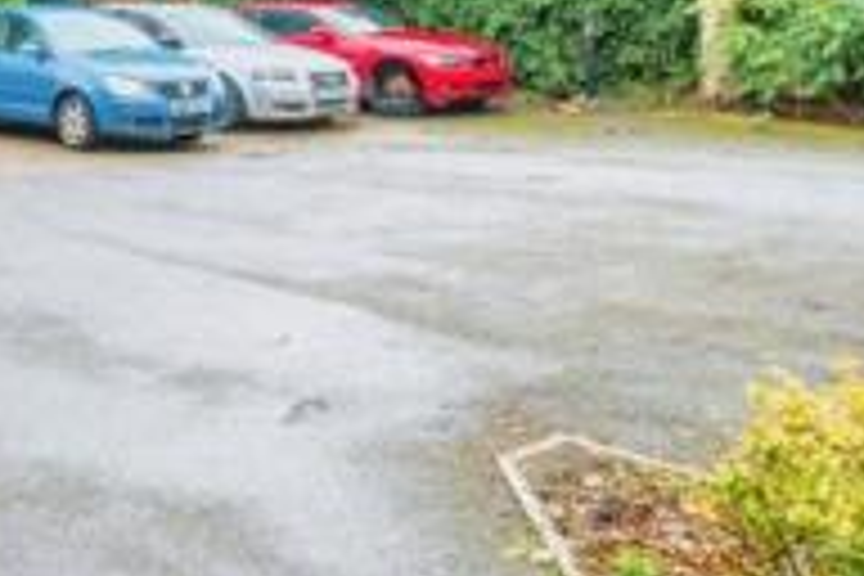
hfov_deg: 27.4
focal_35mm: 65
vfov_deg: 20.2
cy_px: -16
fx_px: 1560
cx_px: -160
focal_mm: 13
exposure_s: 1/160
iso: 400
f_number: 6.3
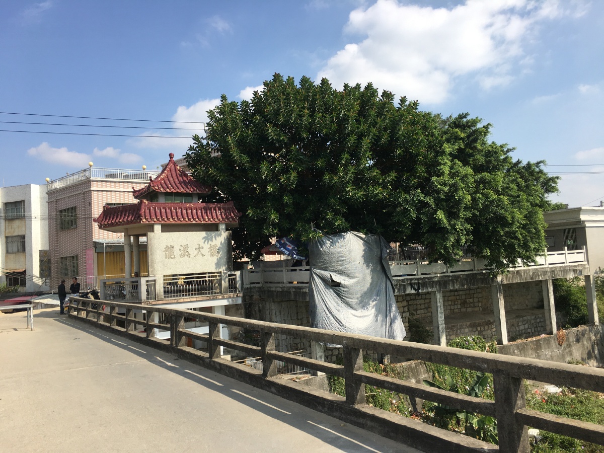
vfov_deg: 48.2
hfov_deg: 61.7
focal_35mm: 29
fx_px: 506
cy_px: 226
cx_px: 302
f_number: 2.2
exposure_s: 1/1451
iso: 25
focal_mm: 4.15
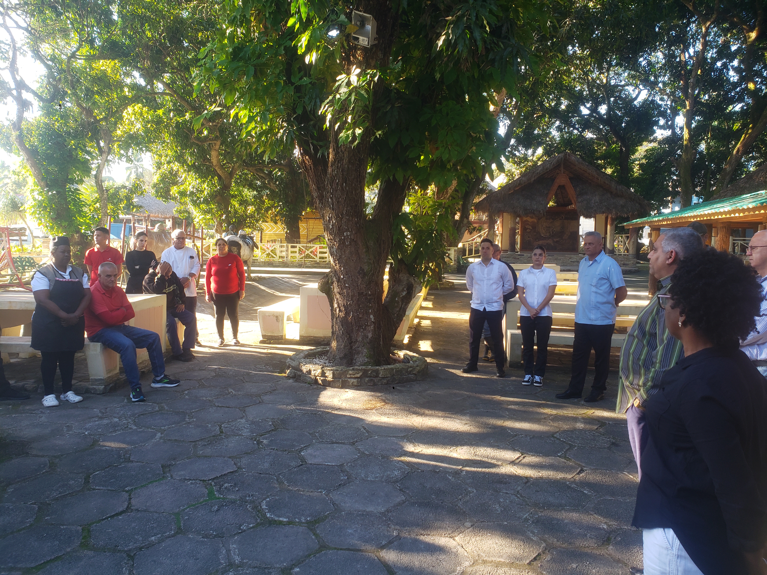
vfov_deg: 53.1
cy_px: 288
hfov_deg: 67.3
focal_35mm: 26
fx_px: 576
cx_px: 384
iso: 80
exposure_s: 1/100
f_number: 2.4
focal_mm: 4.3
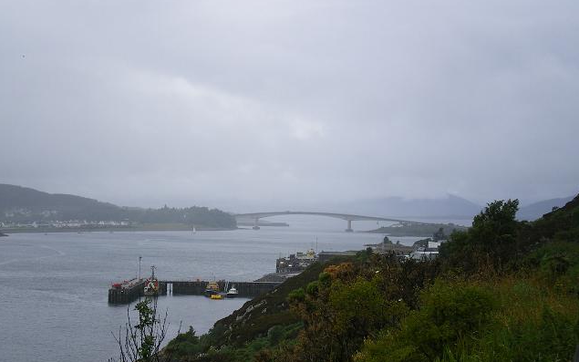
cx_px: 289
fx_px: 1247
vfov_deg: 16.5
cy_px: 213
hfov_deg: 26.1
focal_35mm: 79
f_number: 6.5
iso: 64
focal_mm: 12.3
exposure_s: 1/125
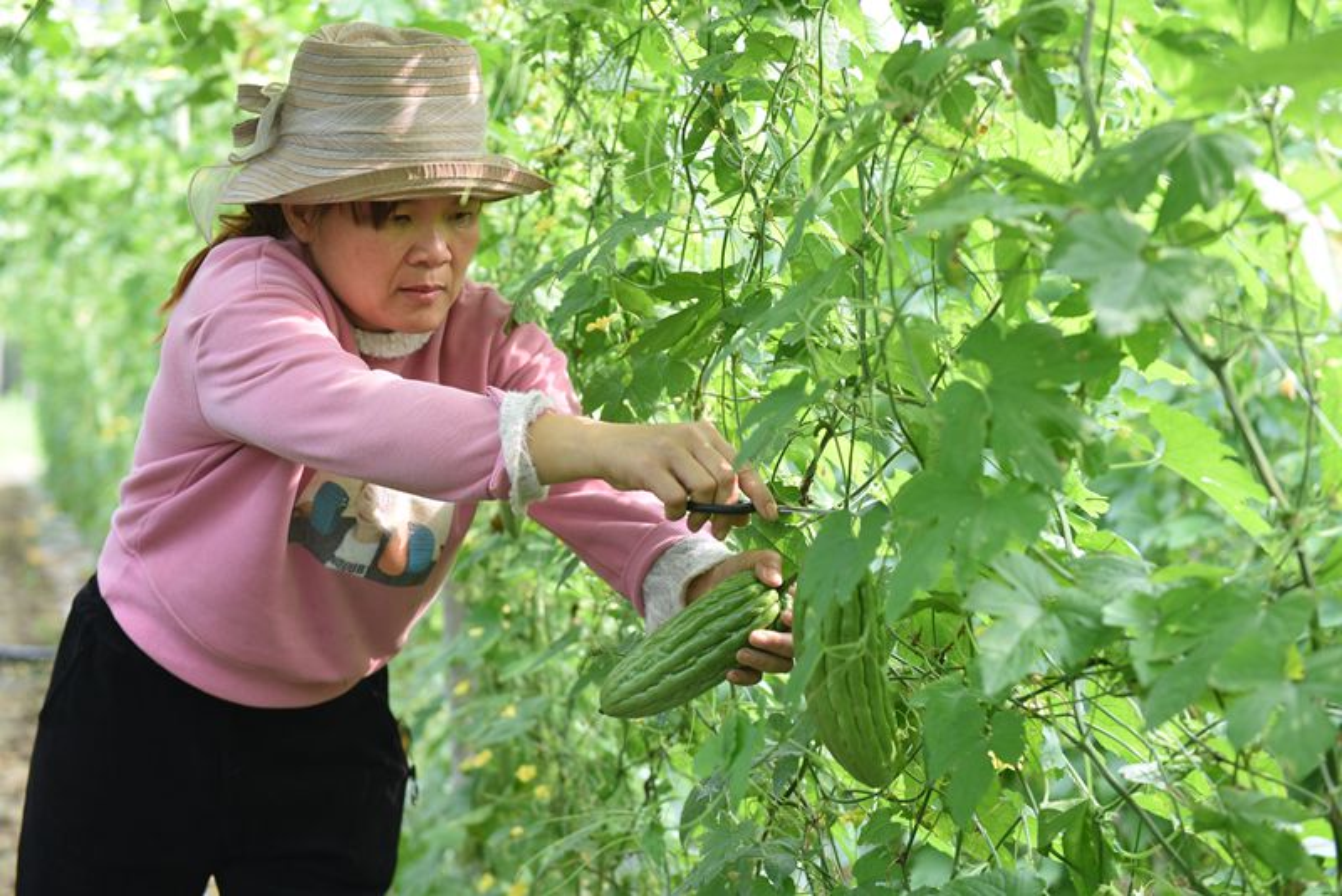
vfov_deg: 22.6
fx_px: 2237
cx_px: 671
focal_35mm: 60
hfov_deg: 33.4
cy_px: 448
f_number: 4
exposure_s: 1/250
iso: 450
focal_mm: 60
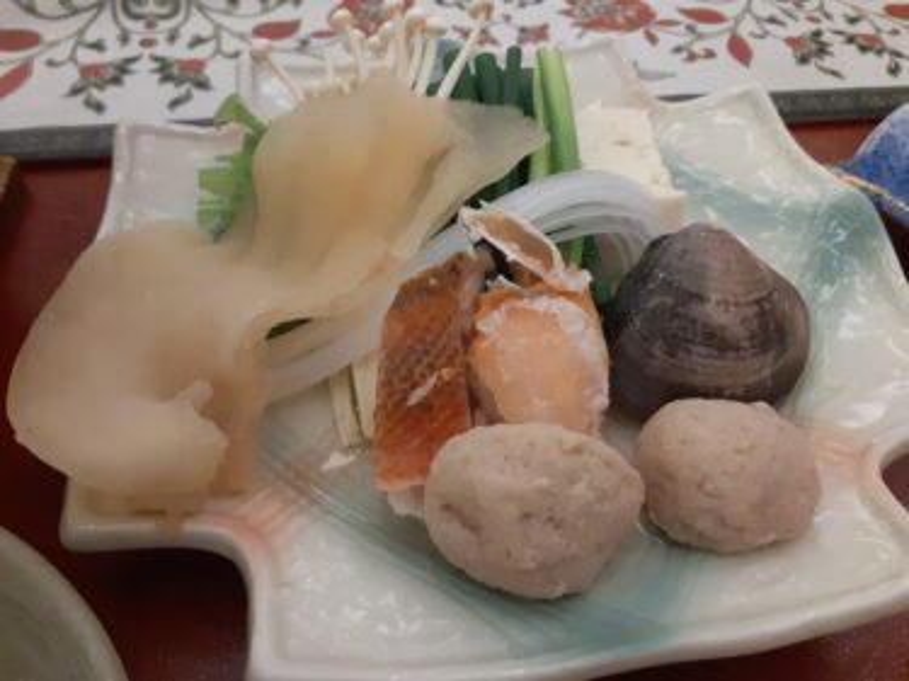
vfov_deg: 51.3
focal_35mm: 27
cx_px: 454
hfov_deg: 65.3
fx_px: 709
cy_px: 340
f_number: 1.9
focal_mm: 3.6
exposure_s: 1/50
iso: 400
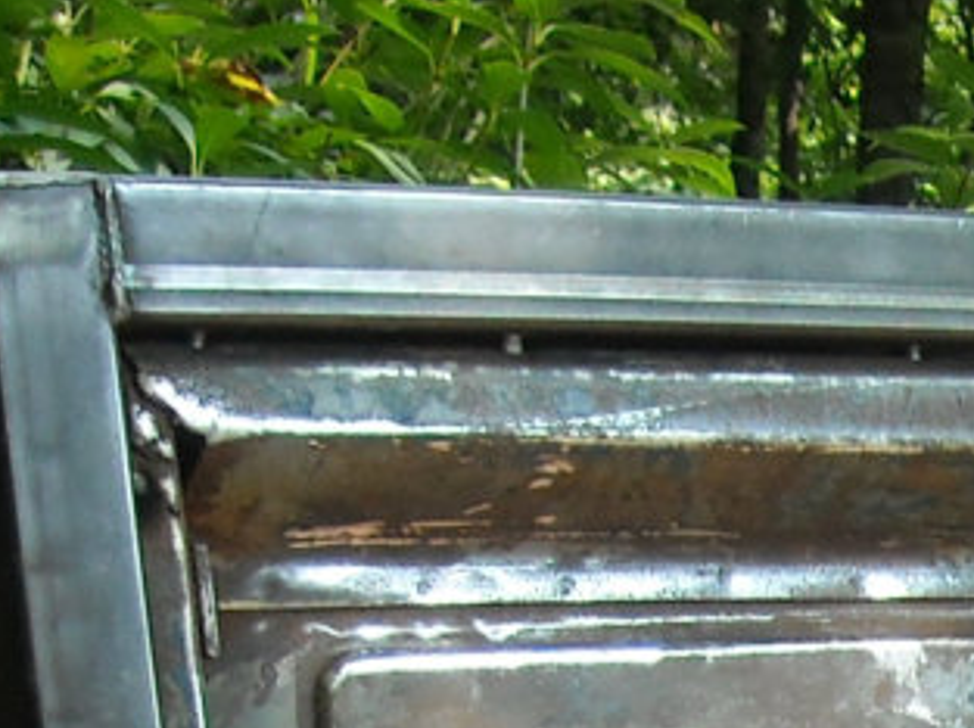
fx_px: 4722
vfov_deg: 8.1
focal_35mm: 168
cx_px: 1397
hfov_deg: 11.4
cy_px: 1741
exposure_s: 1/154
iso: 161
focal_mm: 5.7
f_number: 2.8
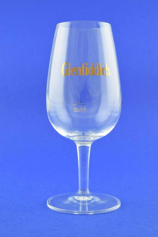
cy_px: 118
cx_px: 79
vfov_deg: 33.4
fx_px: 395
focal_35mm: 60
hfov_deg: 22.6
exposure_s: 1/13
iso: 100
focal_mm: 40
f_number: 8
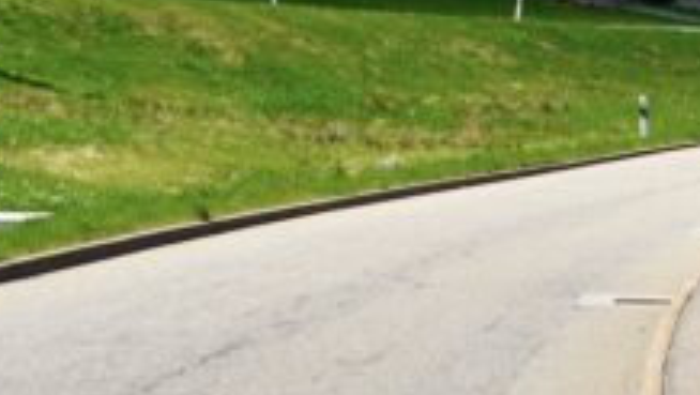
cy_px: -344
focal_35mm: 144
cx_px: 877
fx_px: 2675
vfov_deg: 8.1
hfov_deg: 14.4
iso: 100
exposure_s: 1/160
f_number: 10
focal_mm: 26
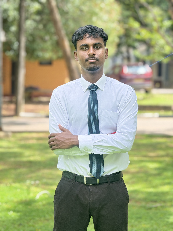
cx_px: 86
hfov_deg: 12.3
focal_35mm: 120
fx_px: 800
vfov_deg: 16.4
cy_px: 116
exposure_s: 1/151
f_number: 2.8
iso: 64
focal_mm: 15.66
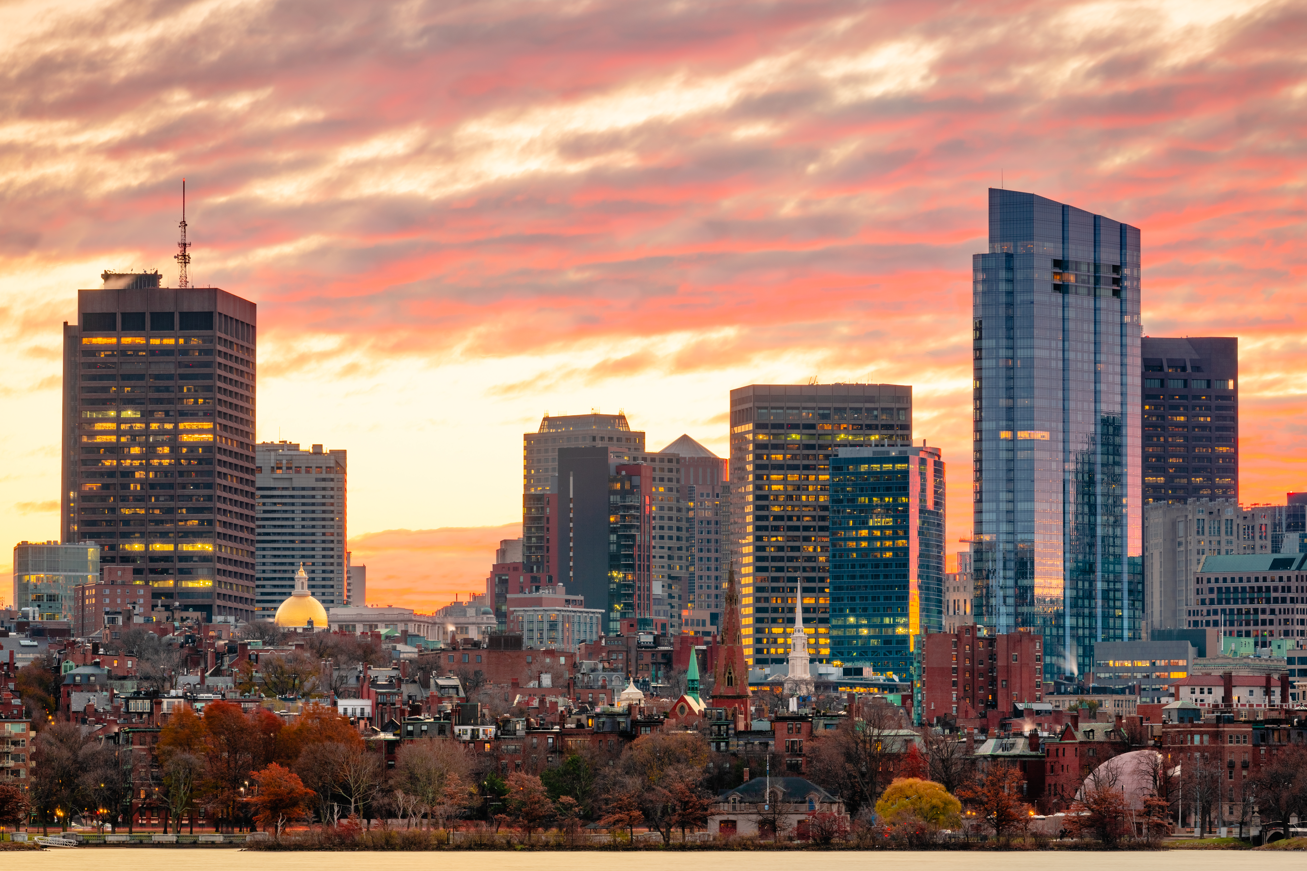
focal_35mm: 180
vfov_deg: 7.6
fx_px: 6535
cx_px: 654
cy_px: 436
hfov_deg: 11.4
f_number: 13
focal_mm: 180
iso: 64
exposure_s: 2
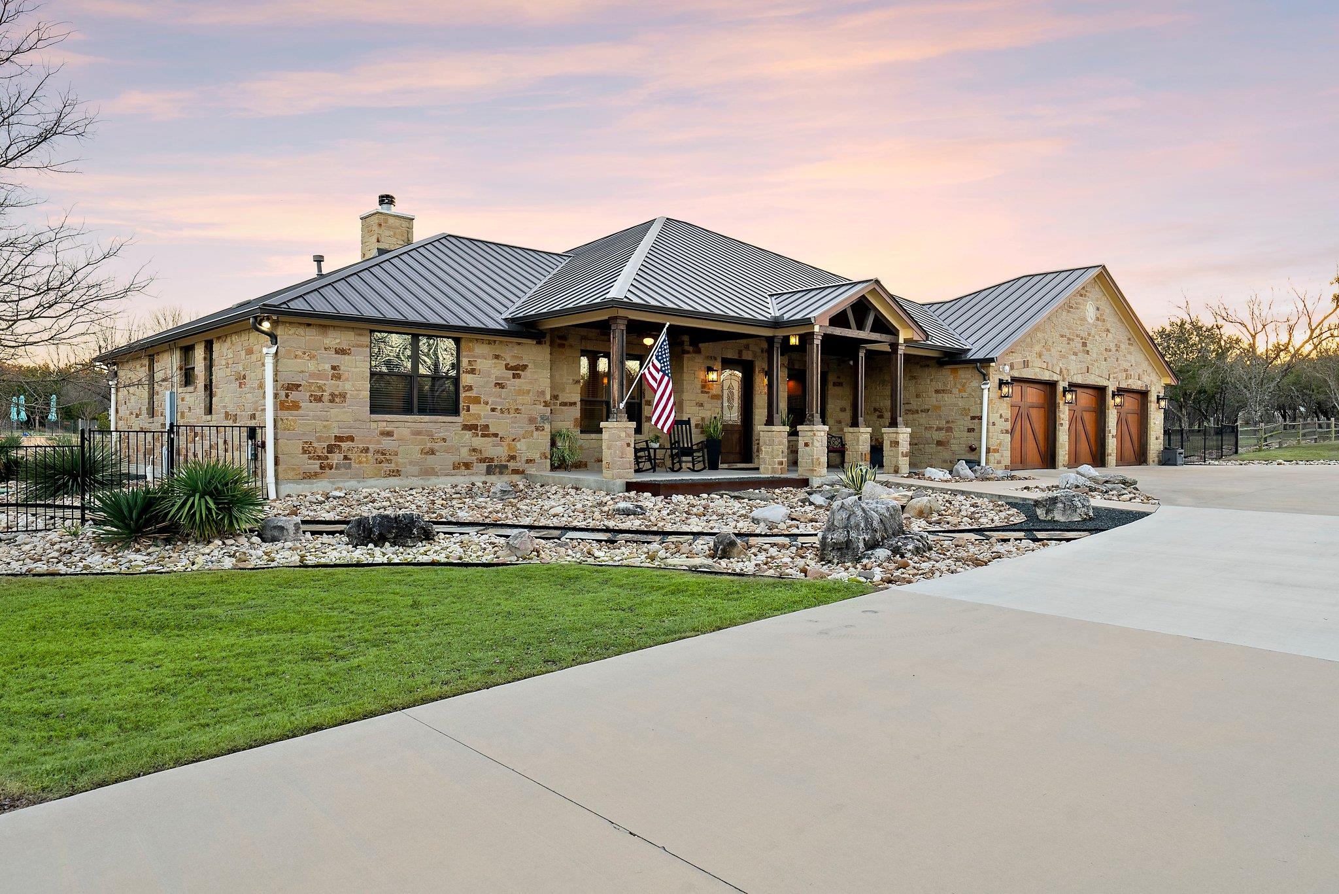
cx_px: 670
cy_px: 447
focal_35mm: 24
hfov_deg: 73.7
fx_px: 893
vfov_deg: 53.2
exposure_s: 1/30
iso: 200
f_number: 7.1
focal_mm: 24
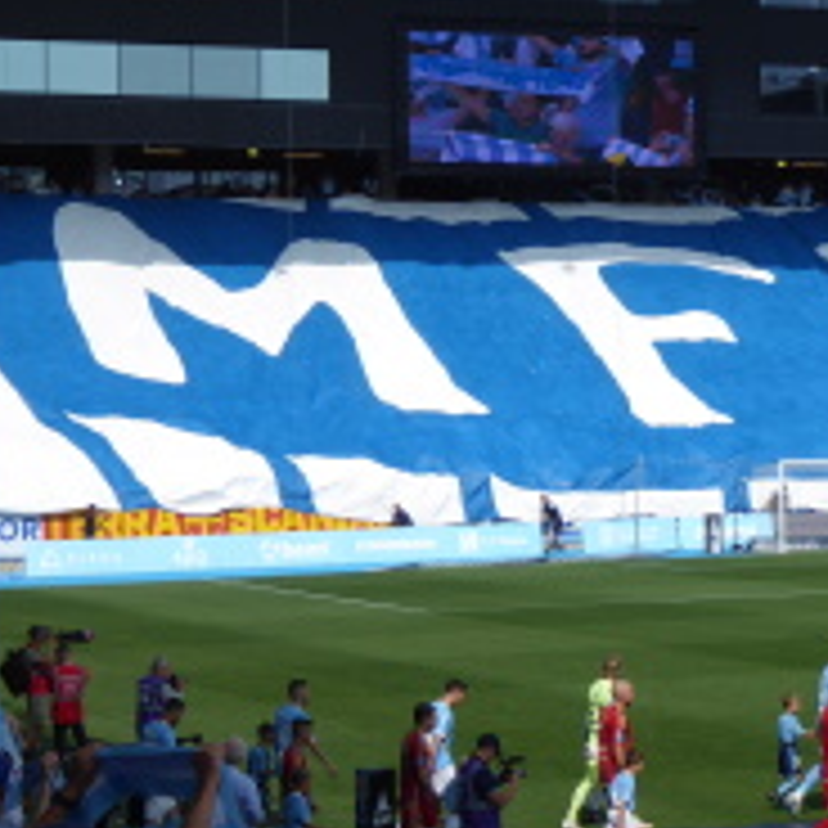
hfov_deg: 14.1
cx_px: 603
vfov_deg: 14.2
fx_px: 3329
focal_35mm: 123
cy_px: 270
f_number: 4.2
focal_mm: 10.3
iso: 80
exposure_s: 1/800
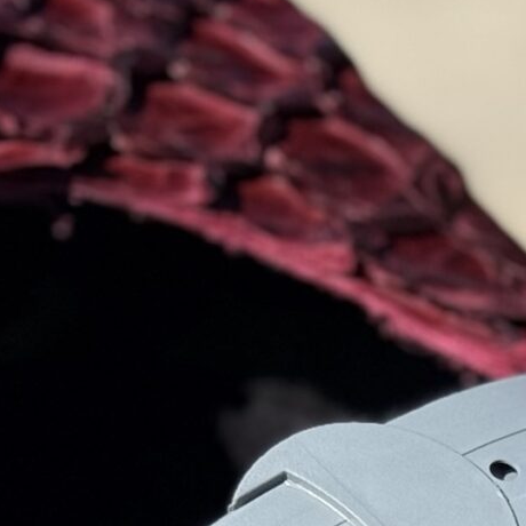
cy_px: 736
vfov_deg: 7.3
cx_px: -114
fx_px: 4057
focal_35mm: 236
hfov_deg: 7.4
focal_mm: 6.76
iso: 64
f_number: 1.78
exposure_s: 1/5208
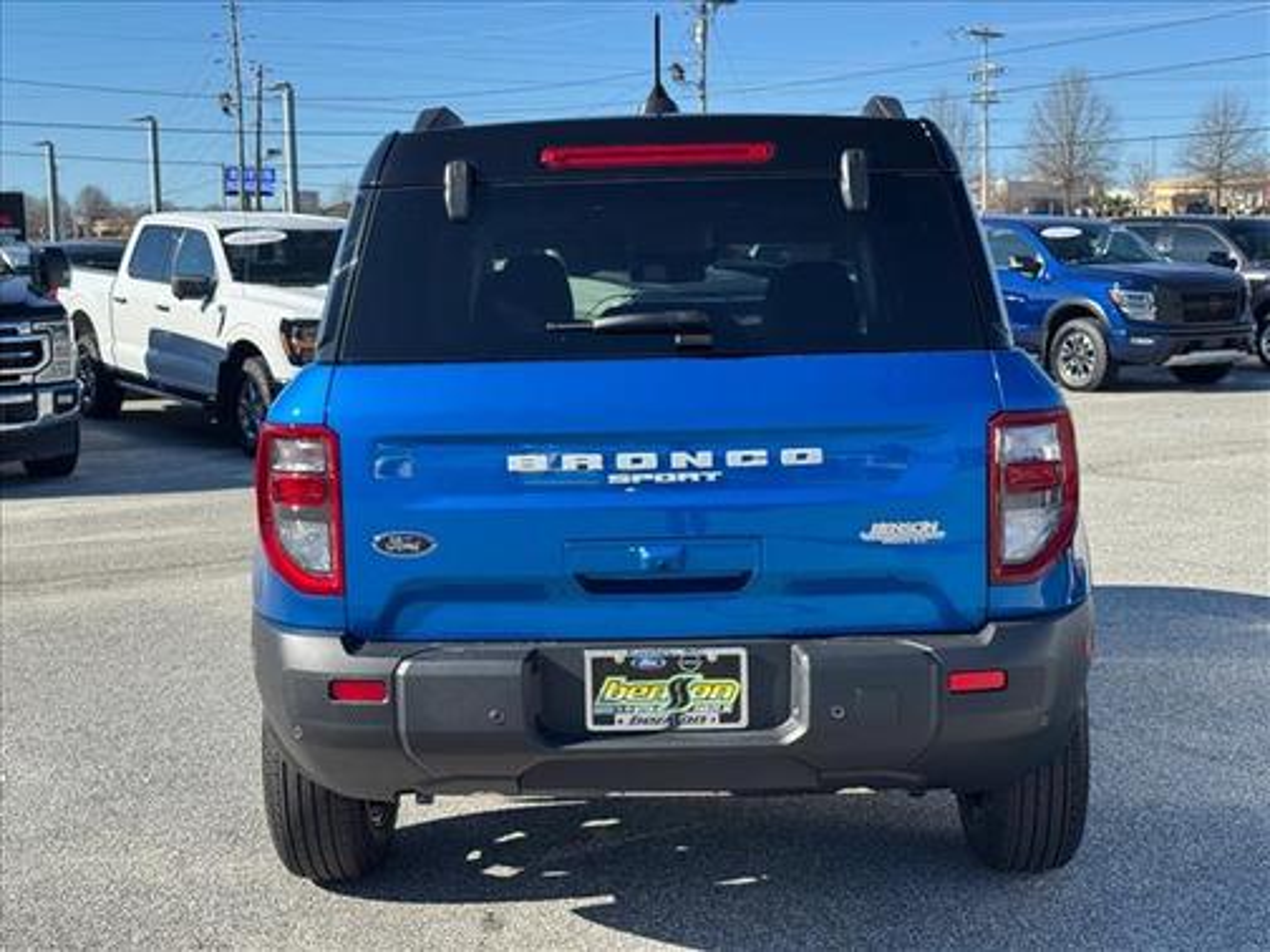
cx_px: 635
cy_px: 476
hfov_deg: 39.7
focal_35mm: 48
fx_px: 1761
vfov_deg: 30.3
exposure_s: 1/2110
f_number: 1.78
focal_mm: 6.76
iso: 64
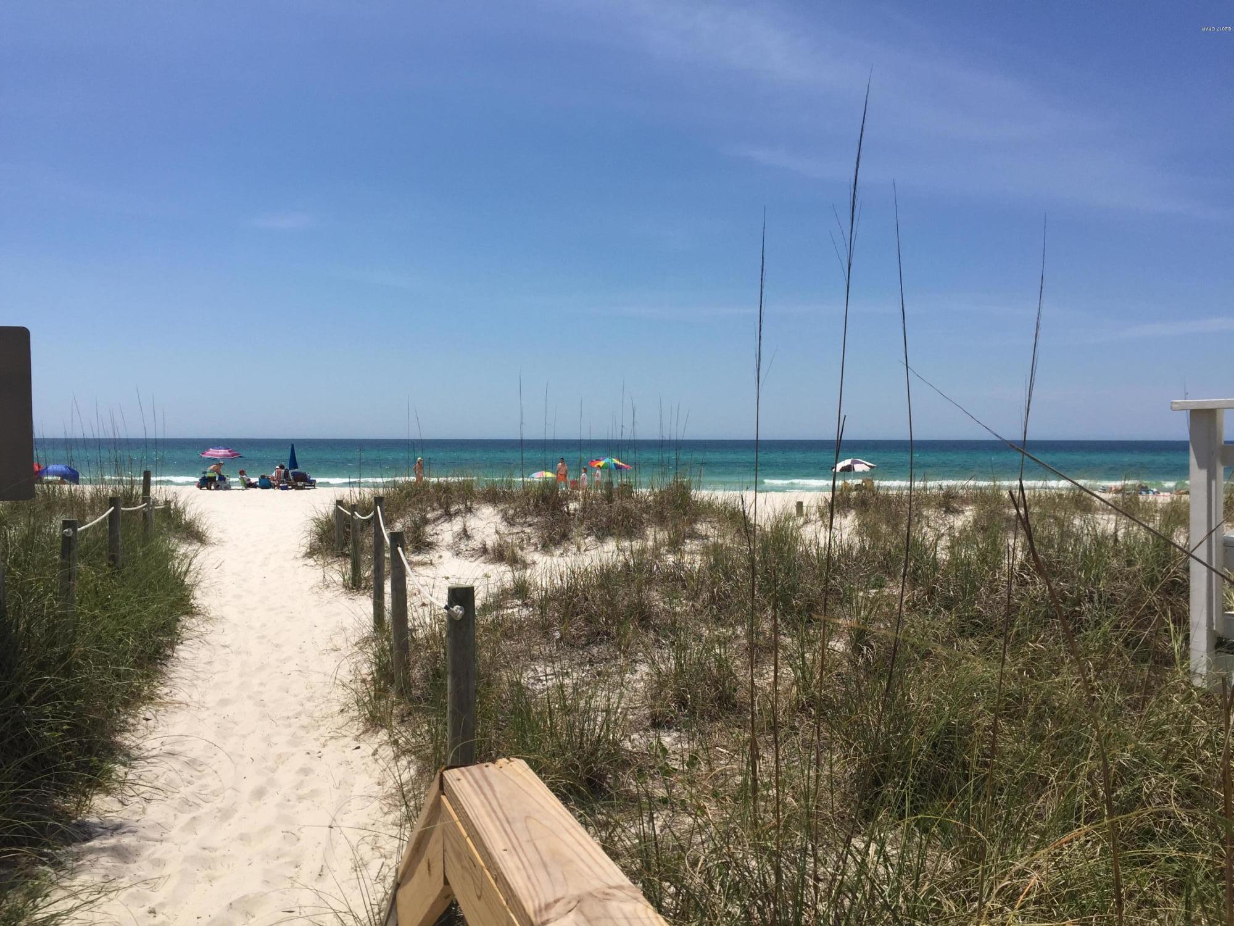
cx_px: 617
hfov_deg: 61.7
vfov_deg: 48.2
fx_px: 1034
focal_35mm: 29
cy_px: 463
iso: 32
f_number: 2.2
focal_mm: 4.15
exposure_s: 1/3968
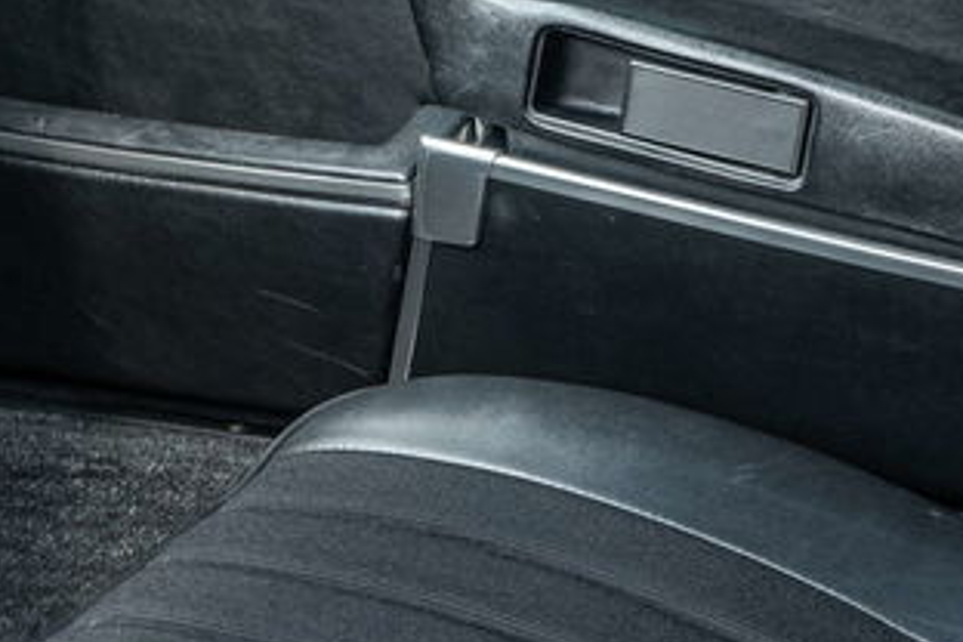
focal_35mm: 105
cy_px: 83
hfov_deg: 19.4
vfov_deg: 12.9
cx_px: 565
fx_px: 2809
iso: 100
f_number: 4
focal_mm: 32
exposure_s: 1/50
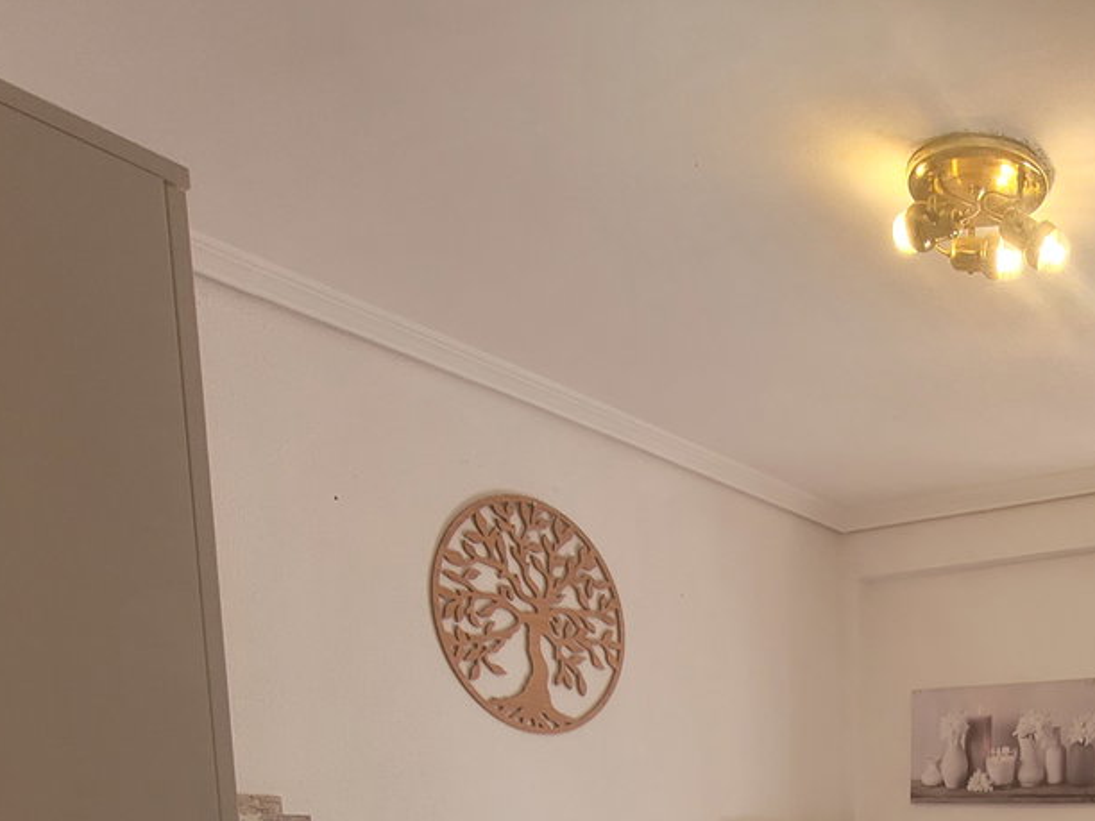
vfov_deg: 32.3
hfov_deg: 48.5
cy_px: 1052
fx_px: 1076
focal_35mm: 34
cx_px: 979
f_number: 2.2
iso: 50
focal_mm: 1.74
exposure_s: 1/50
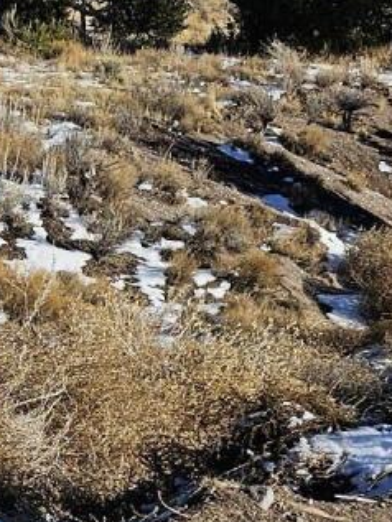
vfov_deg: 13.5
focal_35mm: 145
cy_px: 474
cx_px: -817
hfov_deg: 8.4
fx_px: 2188
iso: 10
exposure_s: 1/1126
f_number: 1.7
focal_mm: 6.3
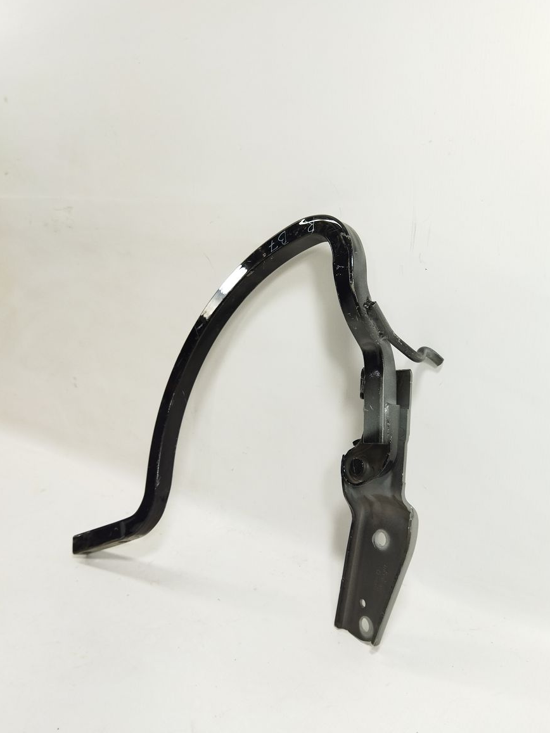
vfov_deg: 63.4
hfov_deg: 49.8
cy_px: 373
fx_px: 593
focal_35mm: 28
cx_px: 273
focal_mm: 4.71
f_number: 1.79
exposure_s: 1/110
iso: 100
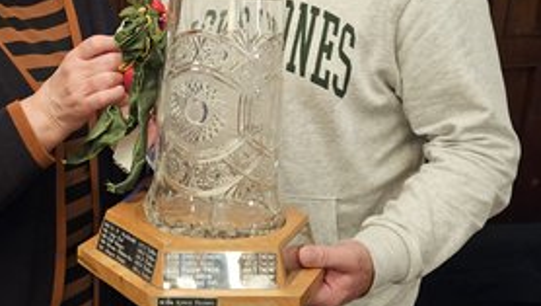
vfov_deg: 24.8
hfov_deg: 41.9
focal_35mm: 48
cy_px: 87
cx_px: 156
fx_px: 689
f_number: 1.8
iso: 640
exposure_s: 1/25
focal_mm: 5.4
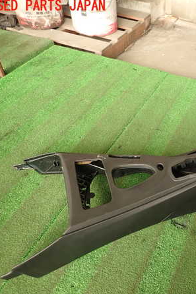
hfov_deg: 35.2
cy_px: 146
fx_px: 286
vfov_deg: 54.5
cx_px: 183
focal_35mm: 35
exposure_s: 1/60
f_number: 2
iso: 125
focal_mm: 4.5
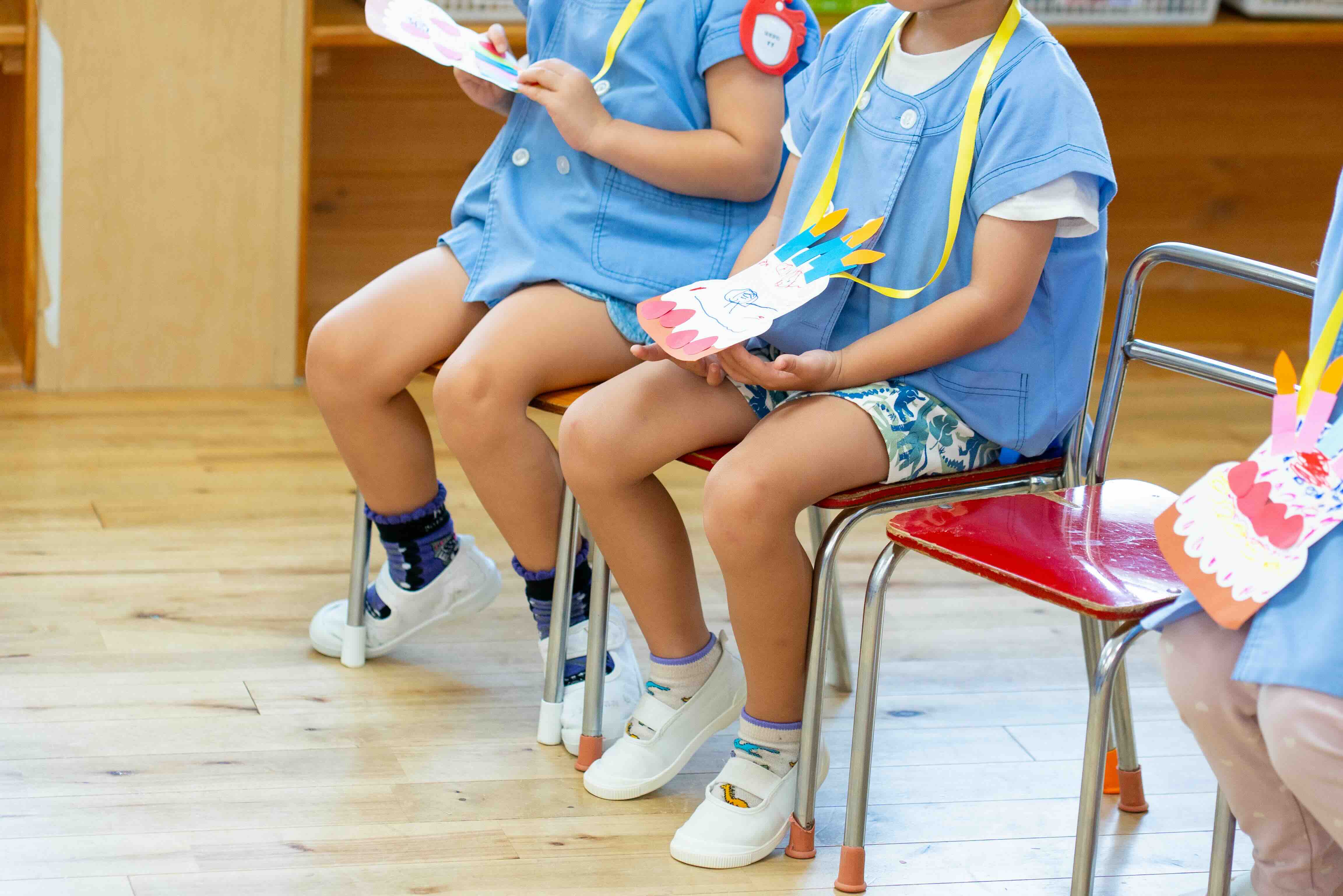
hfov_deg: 16.1
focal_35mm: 127
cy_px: 448
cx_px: 672
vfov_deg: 10.8
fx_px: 4737
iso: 640
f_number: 3.2
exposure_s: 1/200
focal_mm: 85
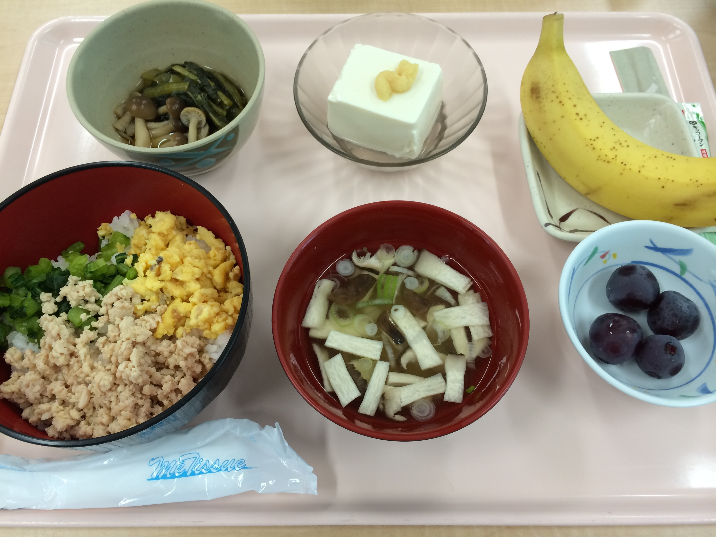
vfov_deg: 46.8
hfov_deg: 60.0
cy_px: 268
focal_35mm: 30
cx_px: 358
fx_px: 621
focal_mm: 4.12
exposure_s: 1/30
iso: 32
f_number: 2.2
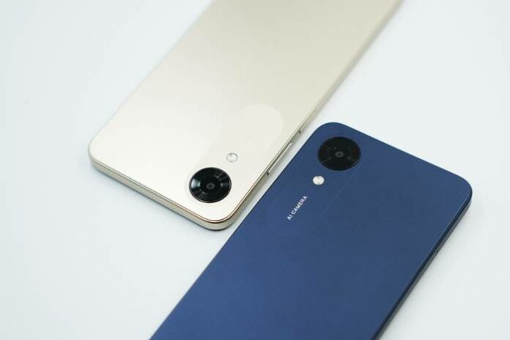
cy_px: 170
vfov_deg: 16.3
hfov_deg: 24.2
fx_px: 1190
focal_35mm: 84
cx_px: 255
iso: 160
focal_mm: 56
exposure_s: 1/550
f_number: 2.5
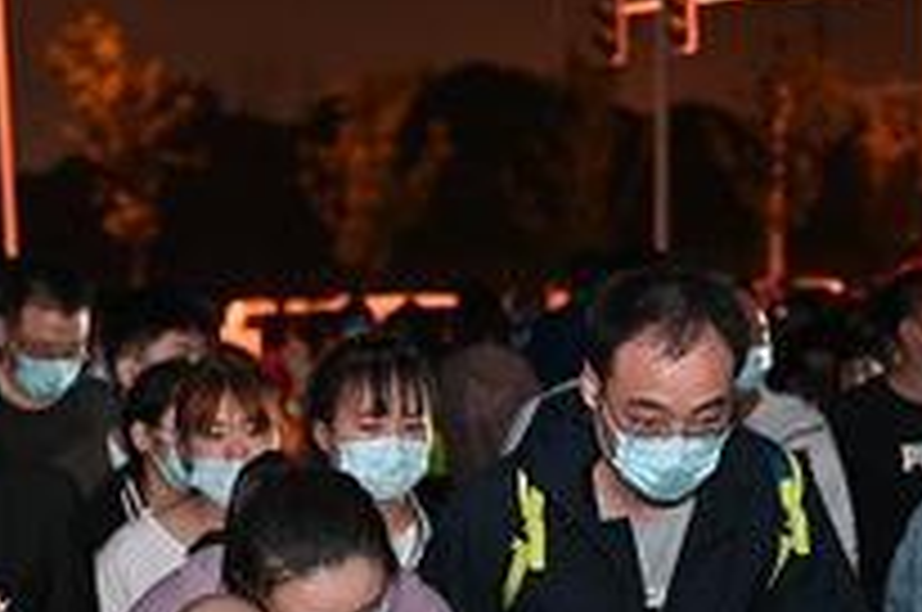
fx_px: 2813
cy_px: 731
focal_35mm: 110
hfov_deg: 18.5
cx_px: 261
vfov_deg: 12.1
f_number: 2.8
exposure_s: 1/200
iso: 4000
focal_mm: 41
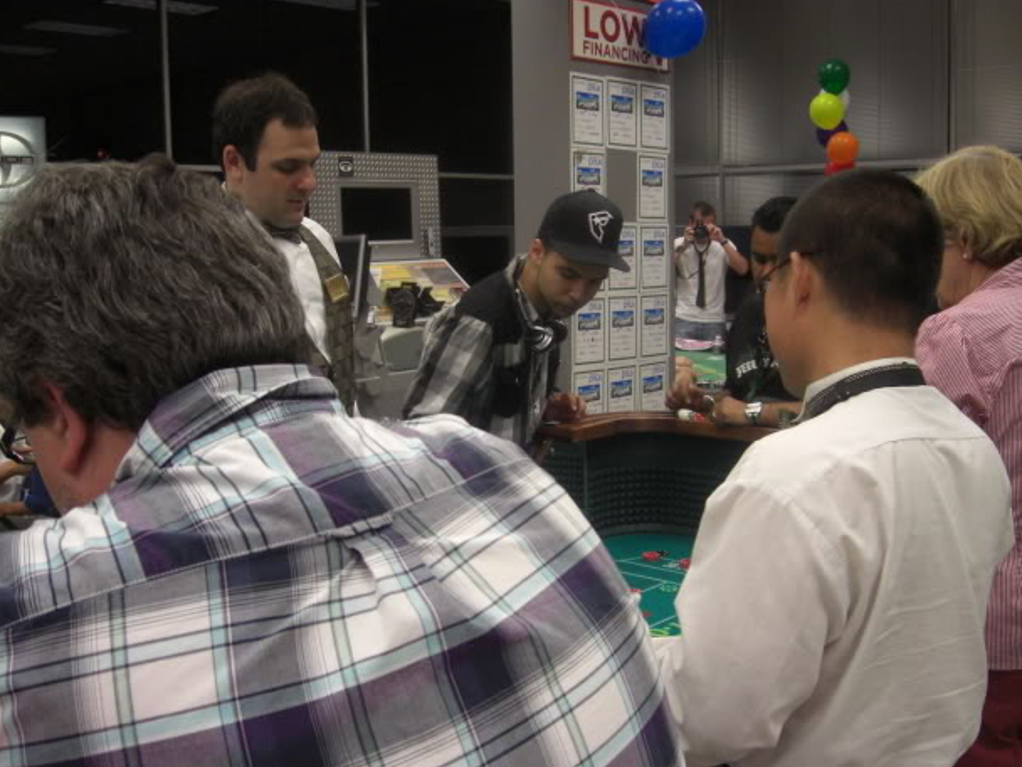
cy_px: 387
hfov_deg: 46.8
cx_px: 528
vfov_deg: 36.0
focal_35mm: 40
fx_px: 1181
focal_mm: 7.9
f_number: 2.8
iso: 400
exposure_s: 1/125
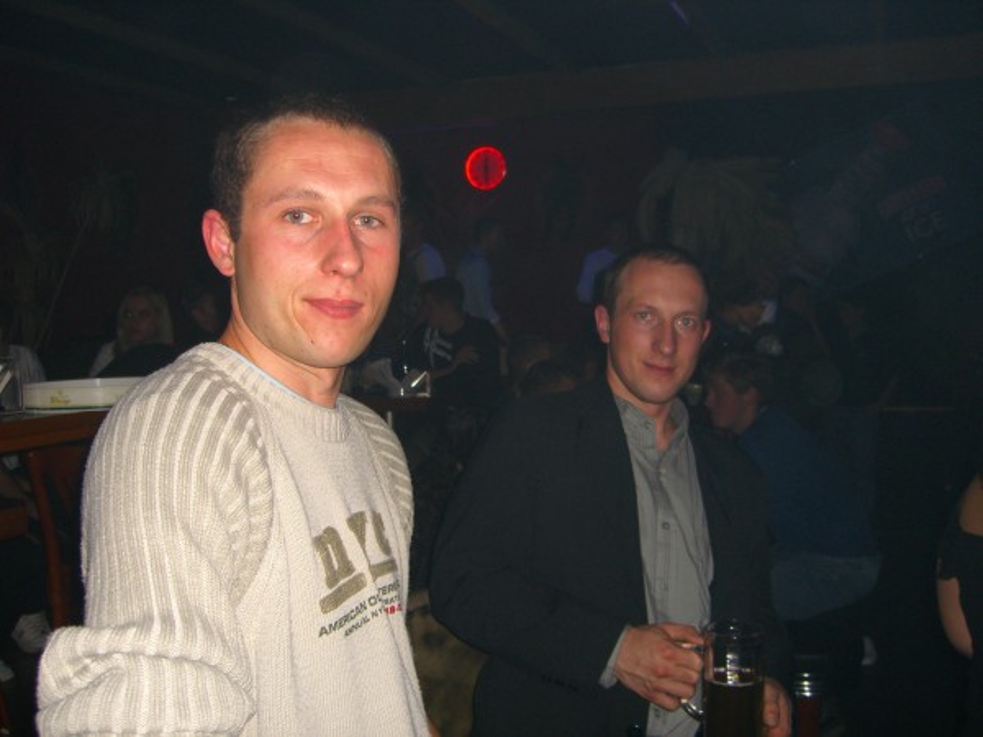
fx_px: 1079
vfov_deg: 37.7
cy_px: 368
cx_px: 492
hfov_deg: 49.0
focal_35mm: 38
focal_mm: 7.9
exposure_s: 1/60
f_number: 2.8
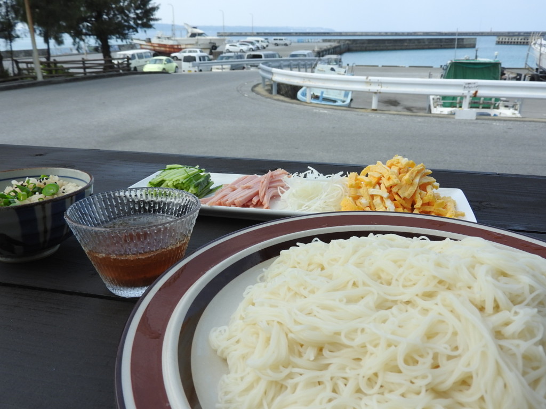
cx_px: 273
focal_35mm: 30
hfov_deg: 60.0
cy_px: 204
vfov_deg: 46.8
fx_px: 473
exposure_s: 1/800
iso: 100
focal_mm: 5.4
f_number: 3.5
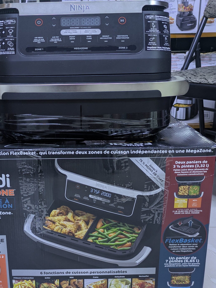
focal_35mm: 35
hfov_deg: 40.2
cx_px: 70
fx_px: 291
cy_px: 128
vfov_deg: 52.5
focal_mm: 5.43
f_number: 1.89
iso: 106
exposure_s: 1/25
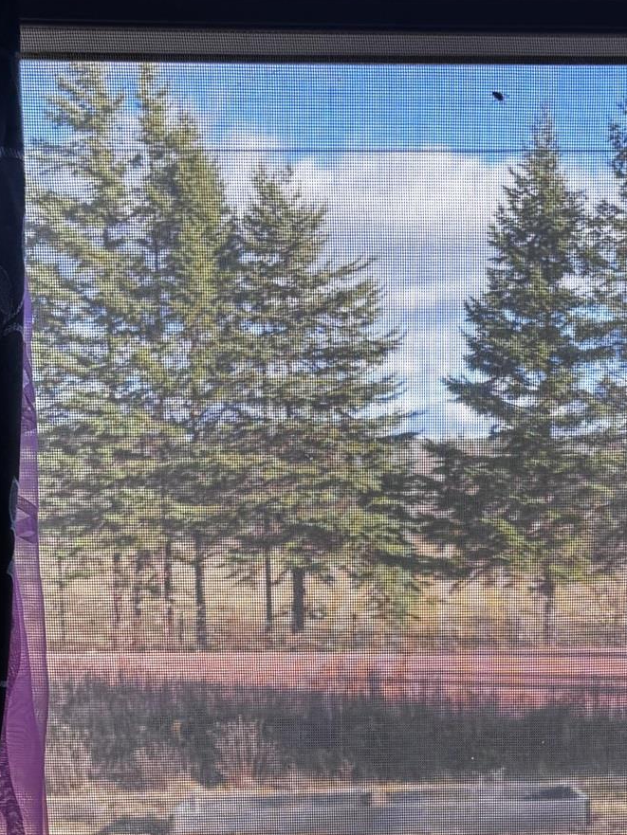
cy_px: 823
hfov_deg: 21.6
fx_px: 1642
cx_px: 403
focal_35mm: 68
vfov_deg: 27.1
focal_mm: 5.96
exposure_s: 1/246
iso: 40
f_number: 1.6
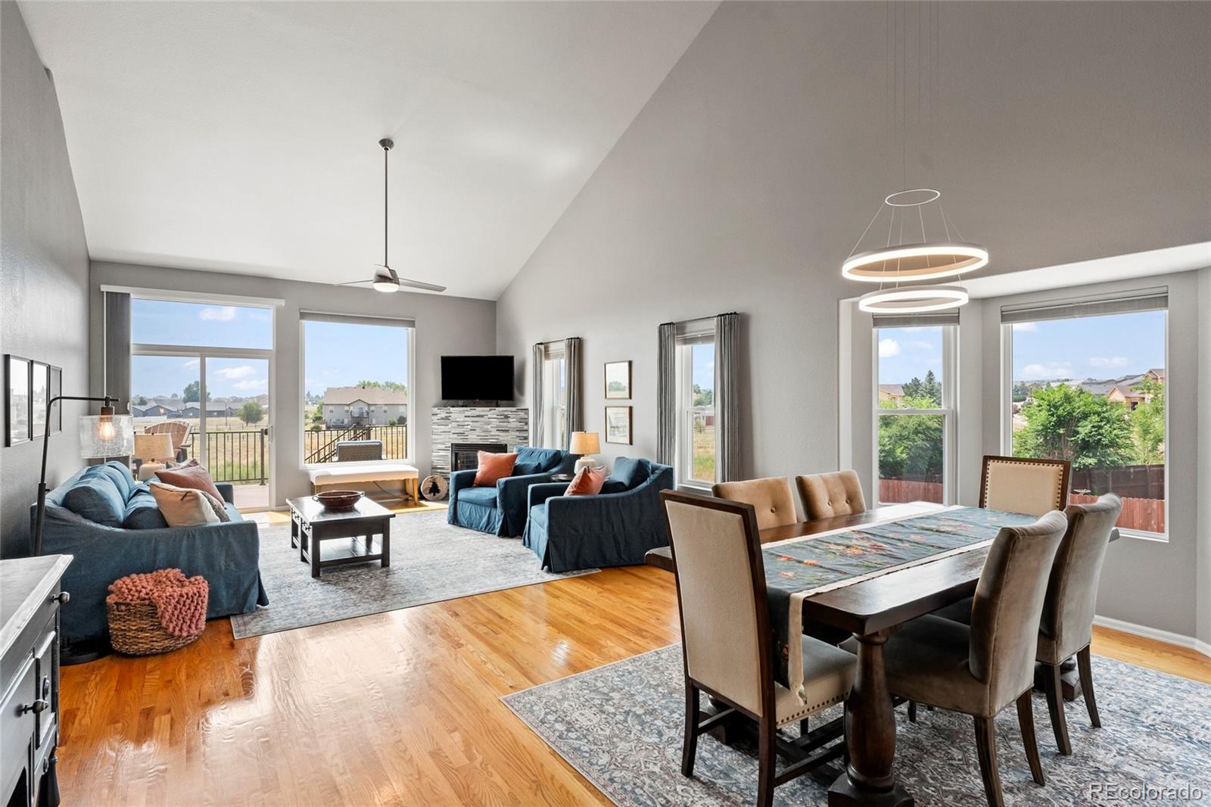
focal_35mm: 18
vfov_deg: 67.4
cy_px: 404
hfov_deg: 90.0
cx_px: 606
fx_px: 605
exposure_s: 1/30
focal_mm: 18
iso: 800
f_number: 8
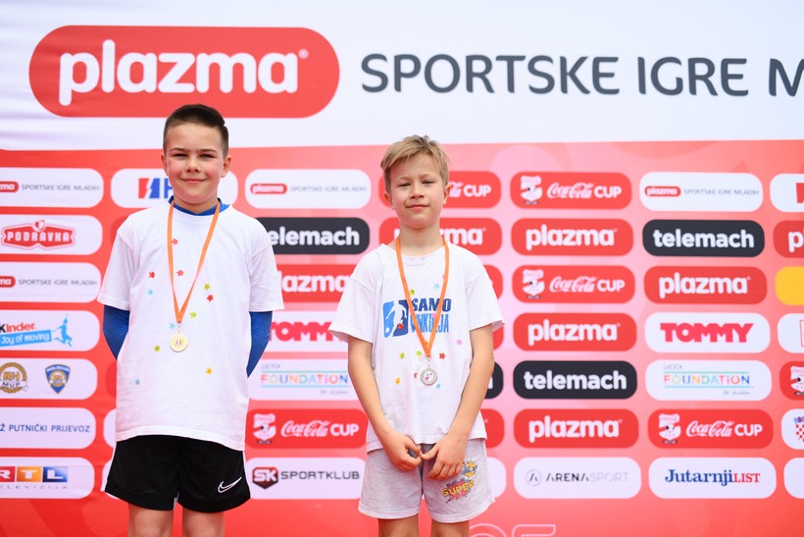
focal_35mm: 50
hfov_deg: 39.6
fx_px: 1117
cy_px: 268
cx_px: 402
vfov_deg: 27.0
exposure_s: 1/3200
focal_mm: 50
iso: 100
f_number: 1.8
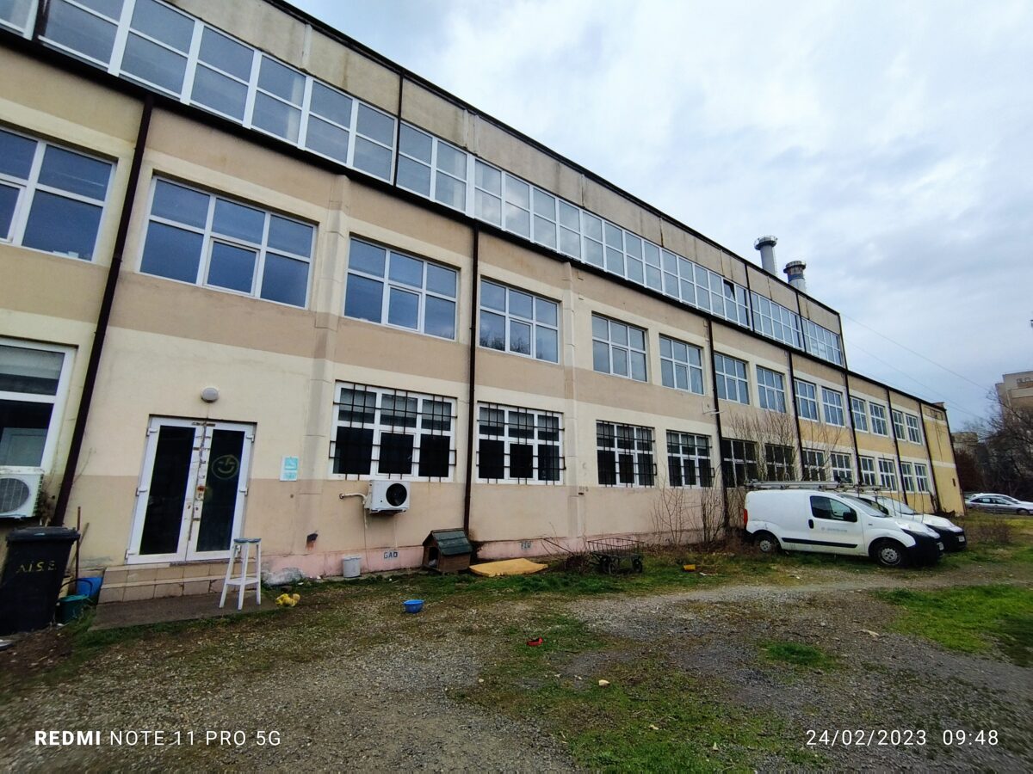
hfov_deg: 94.5
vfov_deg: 78.1
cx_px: 516
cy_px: 387
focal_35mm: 16
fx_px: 477
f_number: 2.2
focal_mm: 1.65
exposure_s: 1/630
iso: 50
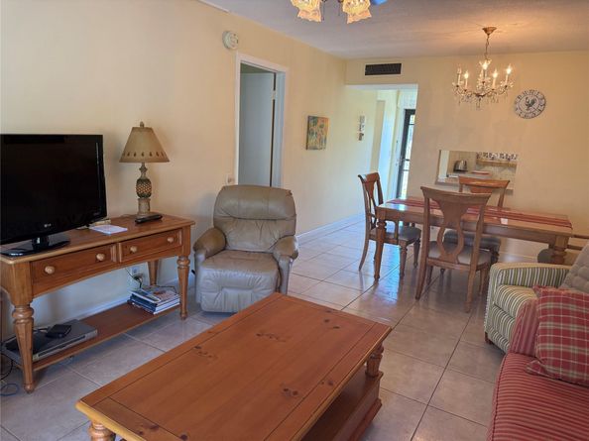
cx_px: 294
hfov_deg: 71.6
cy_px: 220
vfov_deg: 56.8
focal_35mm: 24
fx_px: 408
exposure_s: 1/120
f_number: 1.78
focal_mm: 6.76
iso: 250
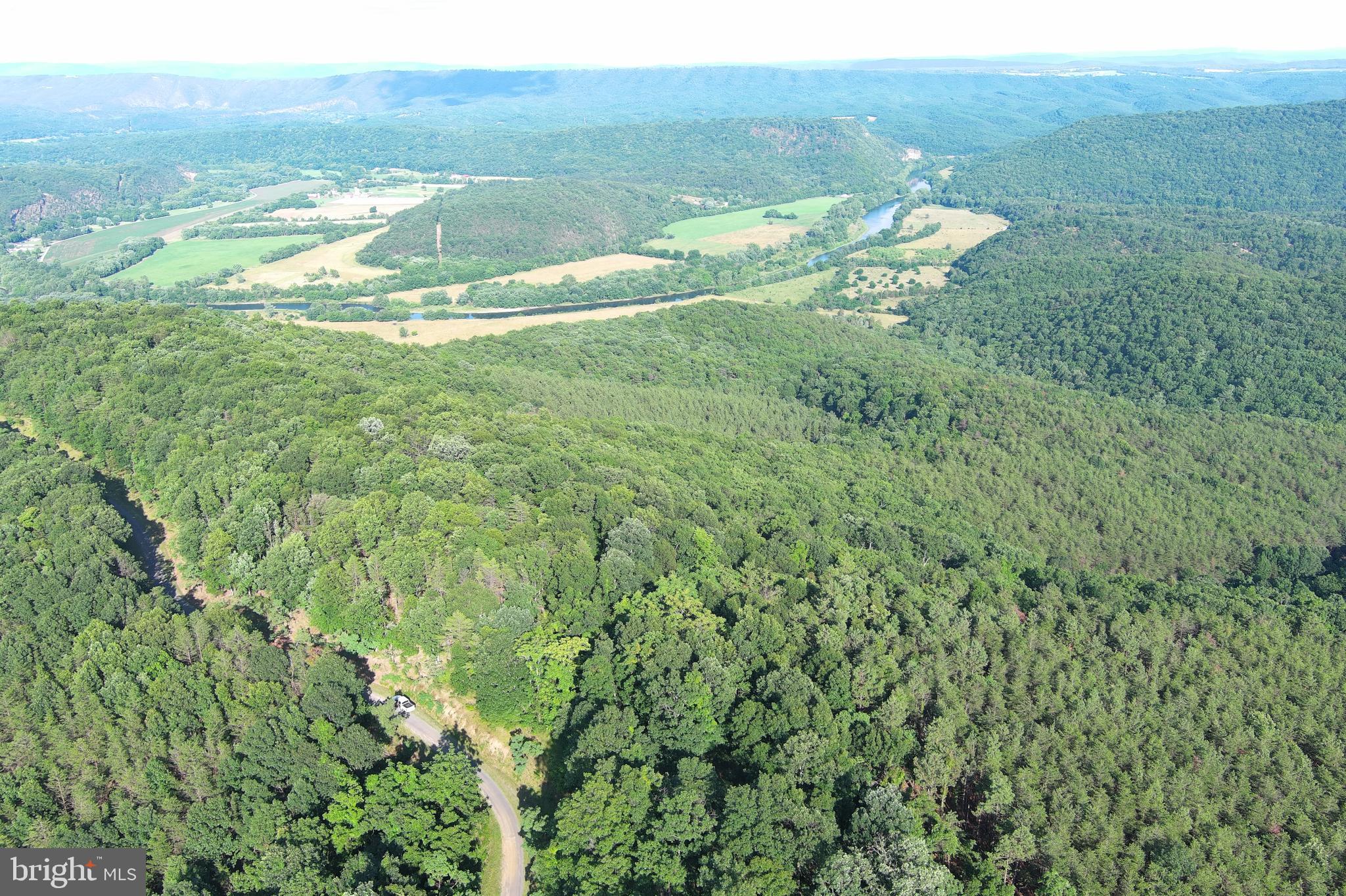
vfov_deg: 45.0
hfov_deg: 63.7
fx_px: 1084
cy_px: 448
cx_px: 673
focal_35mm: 29
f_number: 2.8
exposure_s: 1/392
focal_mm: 10.57
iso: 100
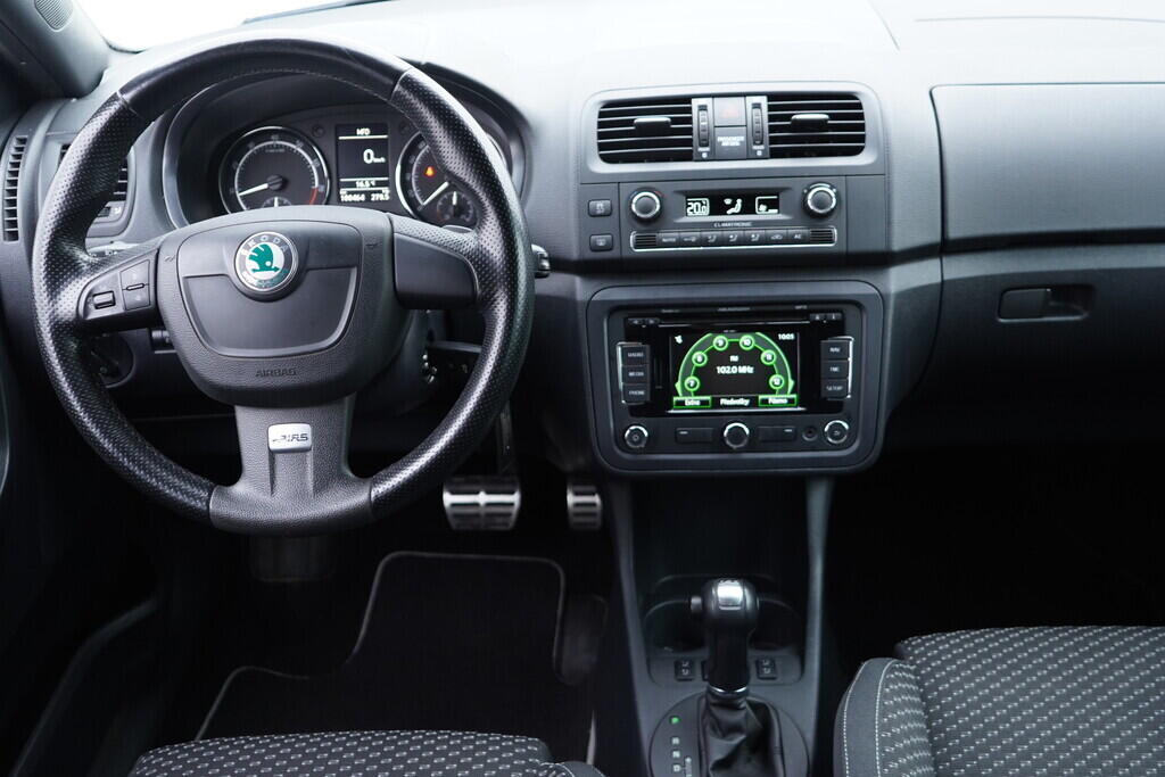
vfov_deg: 36.9
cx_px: 582
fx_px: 1165
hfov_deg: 53.1
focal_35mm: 36
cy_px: 388
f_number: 2.8
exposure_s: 1/40
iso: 400
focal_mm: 24
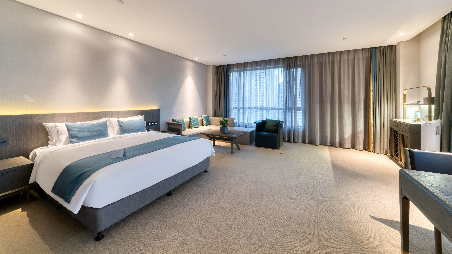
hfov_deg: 110.8
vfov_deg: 77.7
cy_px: 104
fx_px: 156
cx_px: 220
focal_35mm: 13
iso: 400
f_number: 11
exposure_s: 1/5
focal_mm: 12
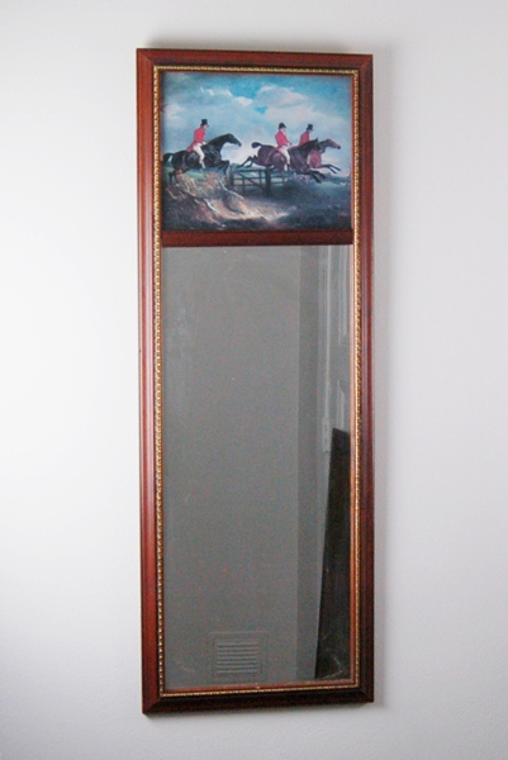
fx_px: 761
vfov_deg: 53.1
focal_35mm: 36
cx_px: 254
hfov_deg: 36.9
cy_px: 380
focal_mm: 24
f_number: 5
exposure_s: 1/100
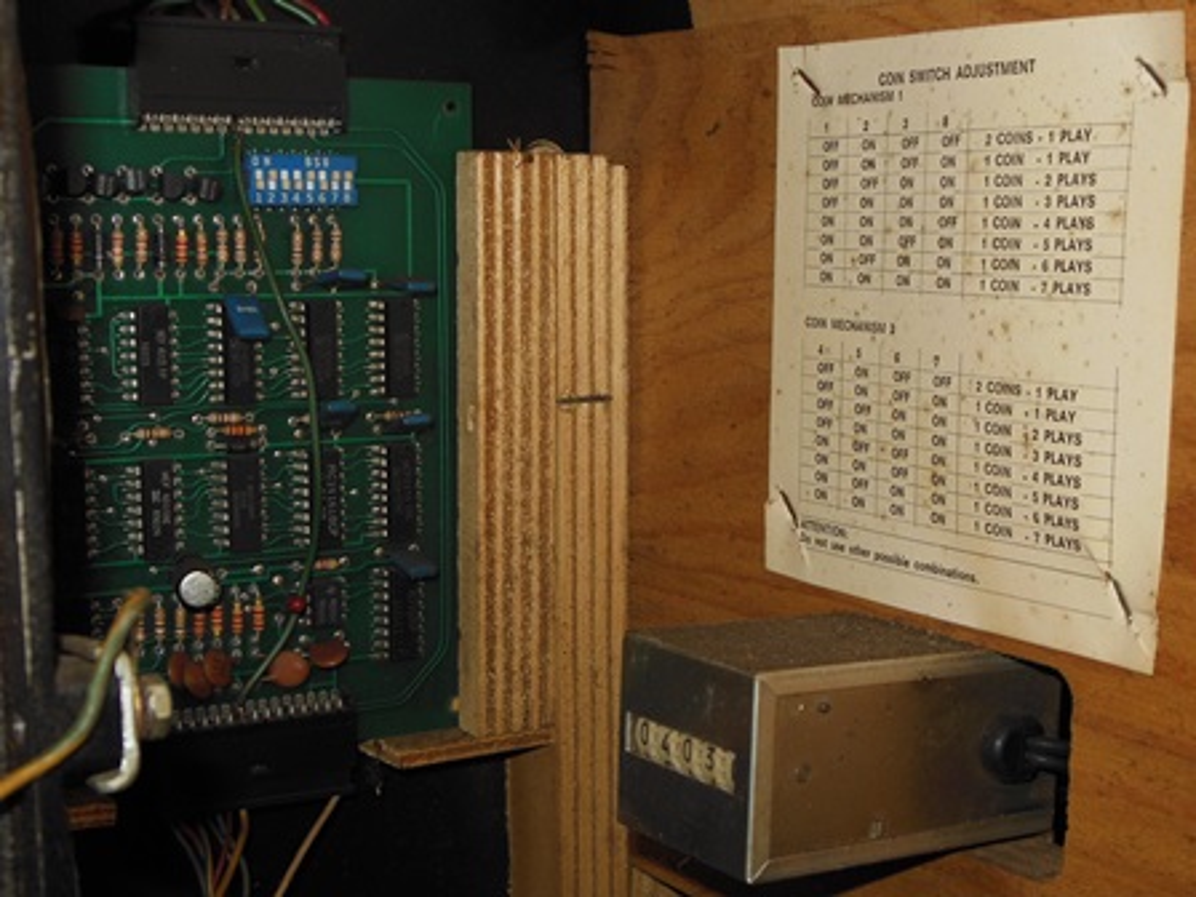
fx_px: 1313
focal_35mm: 38
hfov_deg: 49.0
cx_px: 598
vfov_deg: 37.7
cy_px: 448
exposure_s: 1/30
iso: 125
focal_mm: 6.8
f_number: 7.2
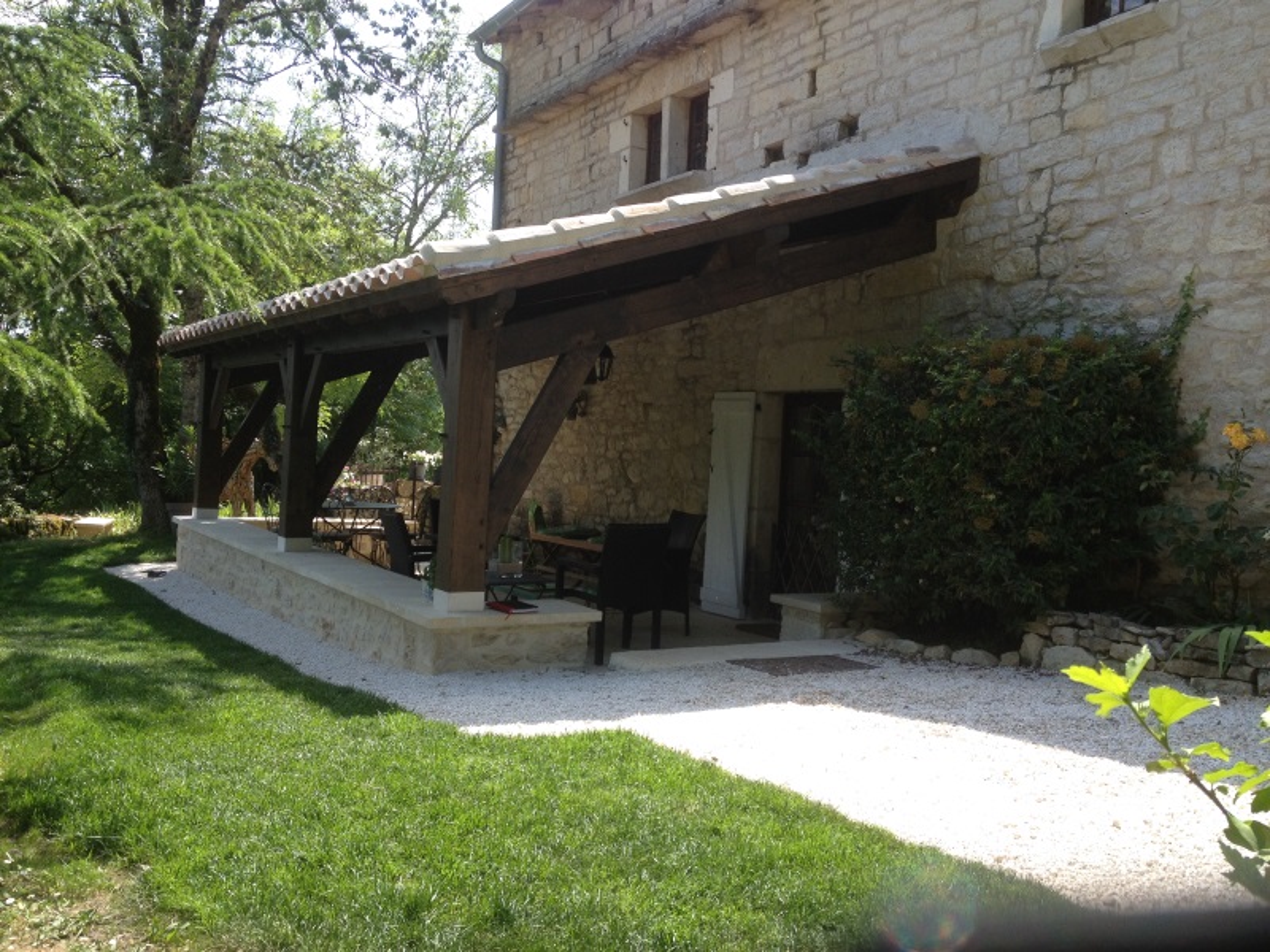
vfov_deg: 40.7
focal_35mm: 35
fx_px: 1284
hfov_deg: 52.6
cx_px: 635
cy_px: 476
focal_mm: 4.28
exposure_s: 1/575
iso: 50
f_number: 2.4
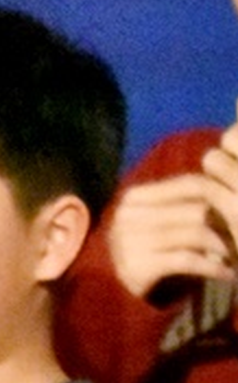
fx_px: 26124
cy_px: 117
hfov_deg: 0.5
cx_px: 865
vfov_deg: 0.8
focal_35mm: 2511
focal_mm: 280
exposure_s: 1/320
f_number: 5.6
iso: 18000
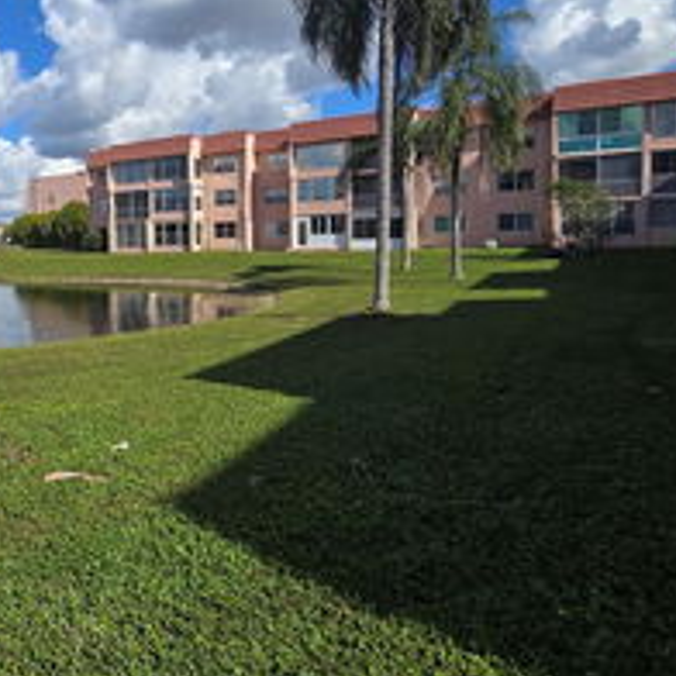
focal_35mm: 25
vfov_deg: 62.3
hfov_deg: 55.5
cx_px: 81
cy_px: 266
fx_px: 552
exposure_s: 1/3246
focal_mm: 2.2
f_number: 2.2
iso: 50
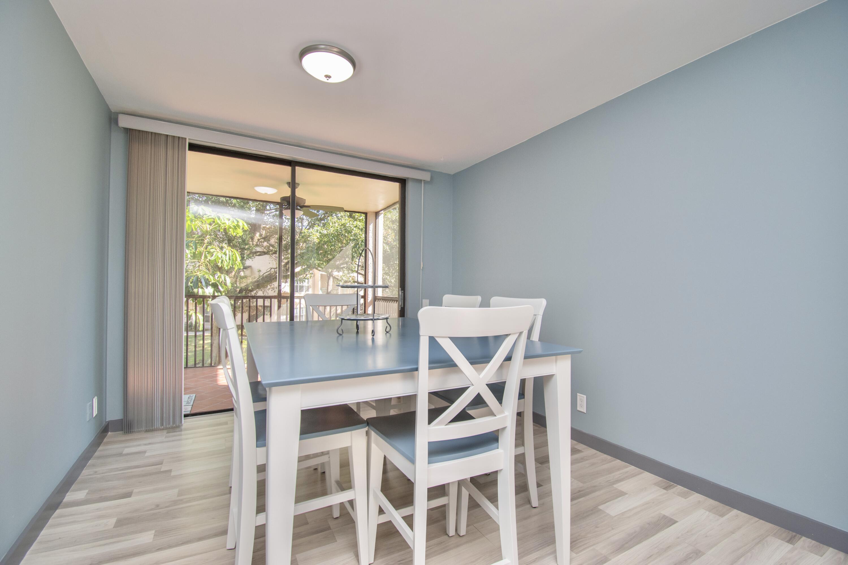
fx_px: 353
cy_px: 282
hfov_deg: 100.4
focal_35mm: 15
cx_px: 424
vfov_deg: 77.3
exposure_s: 1/125
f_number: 5.6
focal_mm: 10
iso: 500
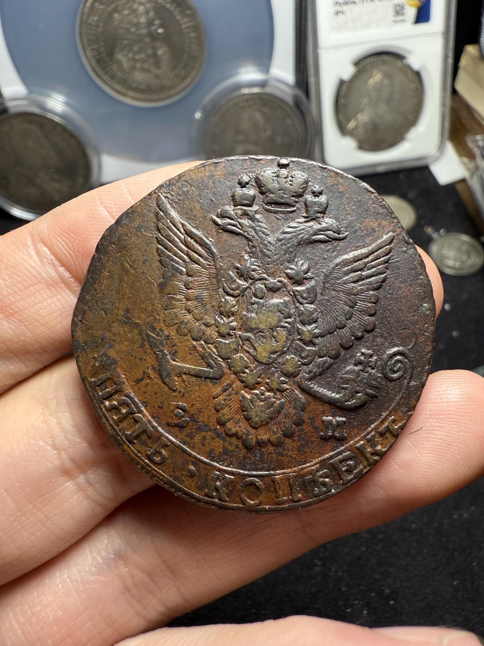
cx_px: 251
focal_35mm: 25
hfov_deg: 54.9
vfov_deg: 69.4
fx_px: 466
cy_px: 327
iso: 100
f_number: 2.2
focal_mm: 2.22
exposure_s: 1/99
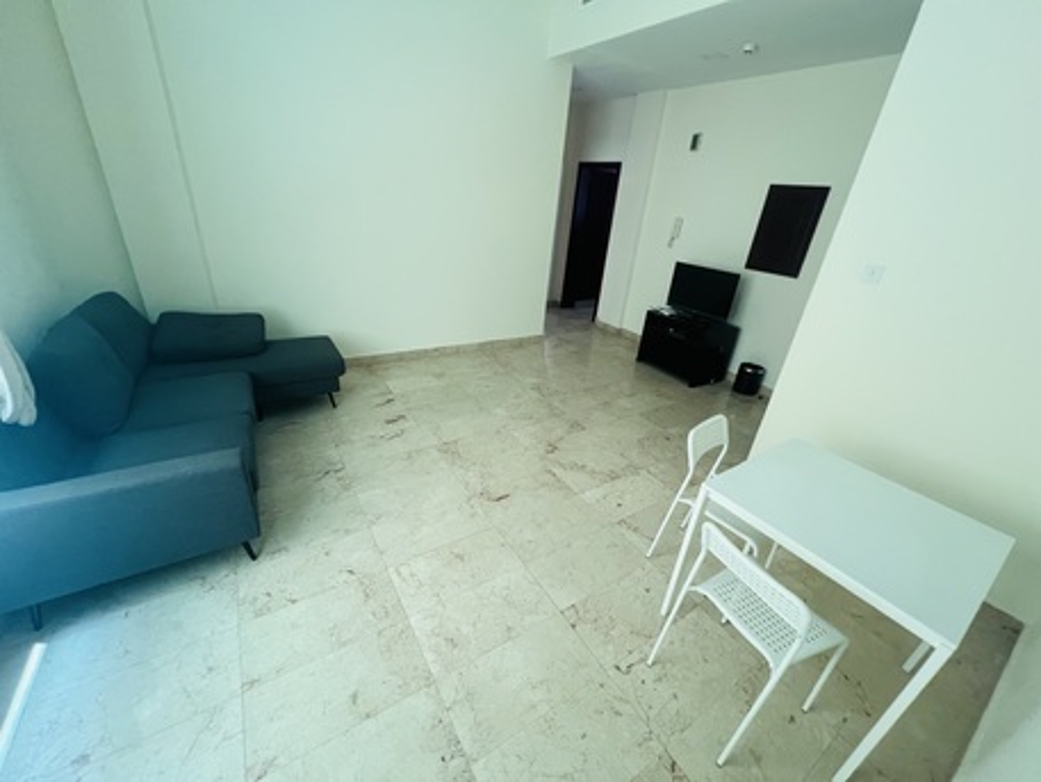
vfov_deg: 89.9
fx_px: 391
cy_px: 391
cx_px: 520
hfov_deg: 106.2
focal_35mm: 13
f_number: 1.8
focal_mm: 1.57
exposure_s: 1/60
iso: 320
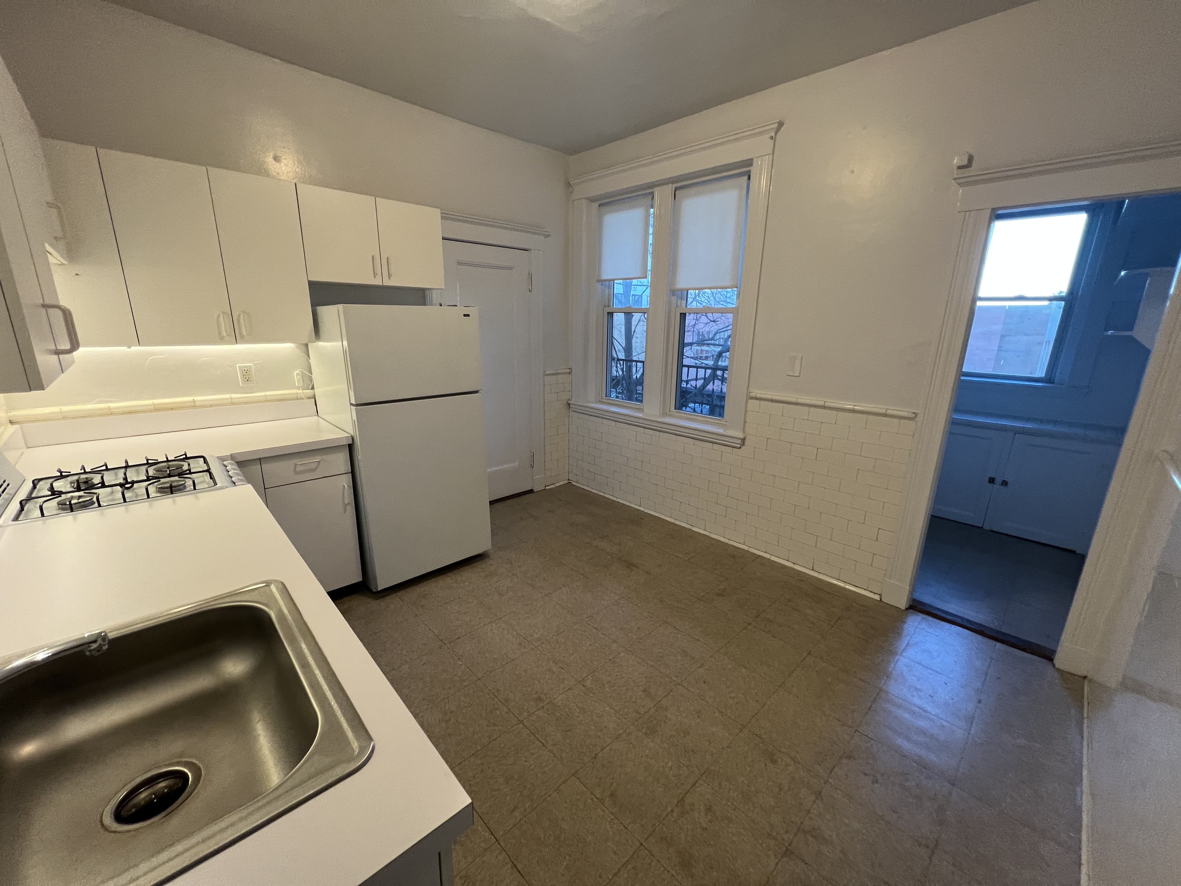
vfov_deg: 89.9
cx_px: 590
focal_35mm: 13
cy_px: 443
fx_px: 444
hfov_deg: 106.2
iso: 200
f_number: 1.8
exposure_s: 1/63
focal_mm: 1.57
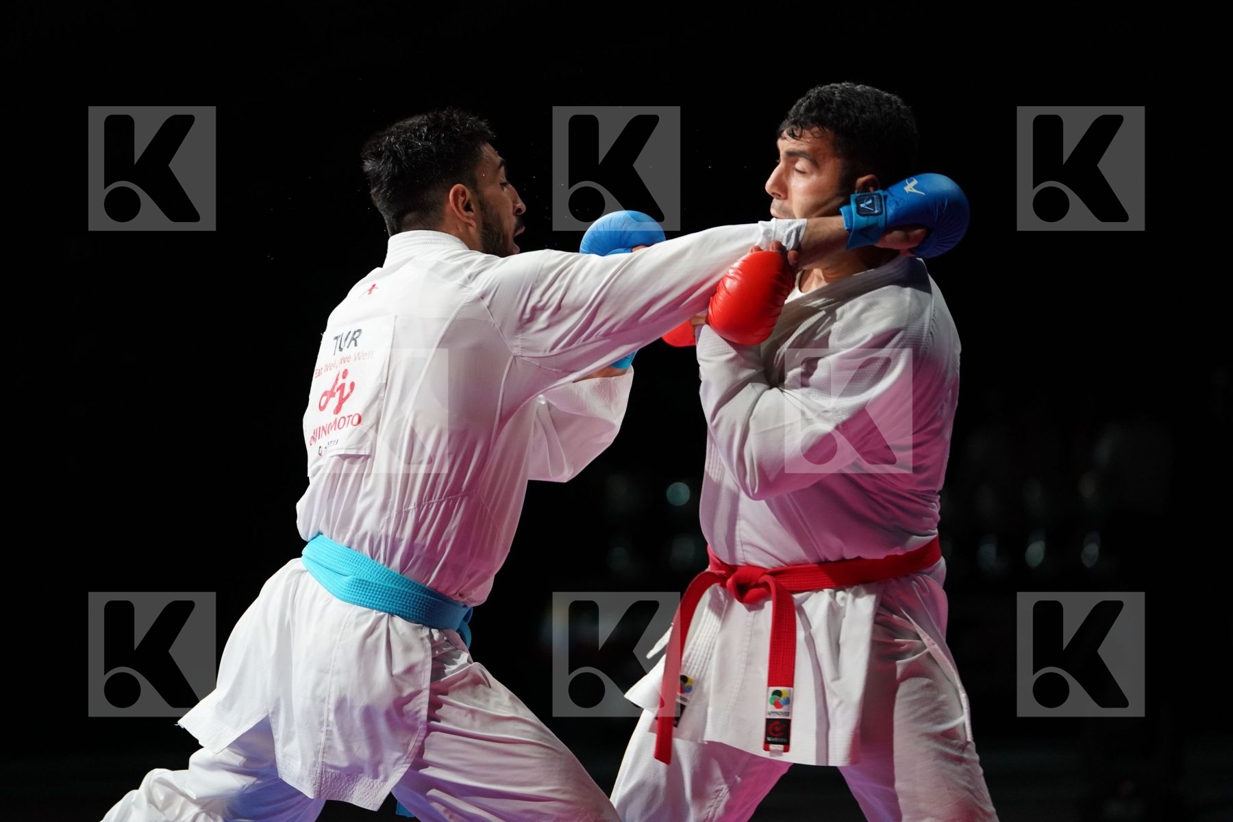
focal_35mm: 164
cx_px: 616
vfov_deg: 8.4
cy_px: 411
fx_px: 5617
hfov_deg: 12.5
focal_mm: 164
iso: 3200
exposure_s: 1/1000
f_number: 2.8
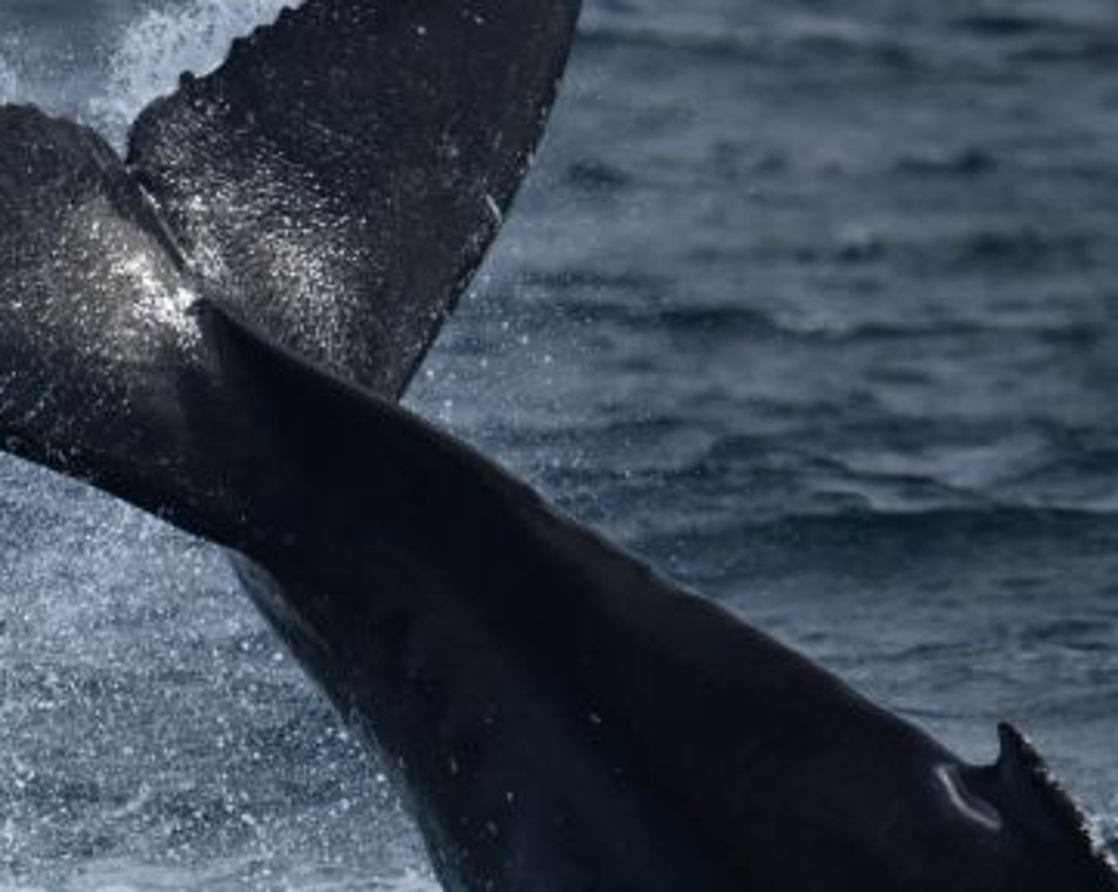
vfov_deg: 1.2
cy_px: 330
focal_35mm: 1249
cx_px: 304
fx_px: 41283
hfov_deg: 1.6
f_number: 6.3
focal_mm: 600
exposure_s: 1/8000
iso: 1000
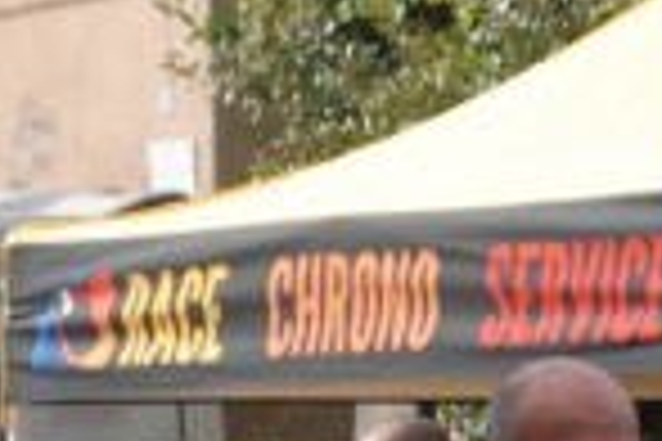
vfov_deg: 3.0
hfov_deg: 4.5
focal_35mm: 461
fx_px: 8478
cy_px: 754
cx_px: 410
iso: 1000
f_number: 6.3
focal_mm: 75
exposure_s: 1/1600
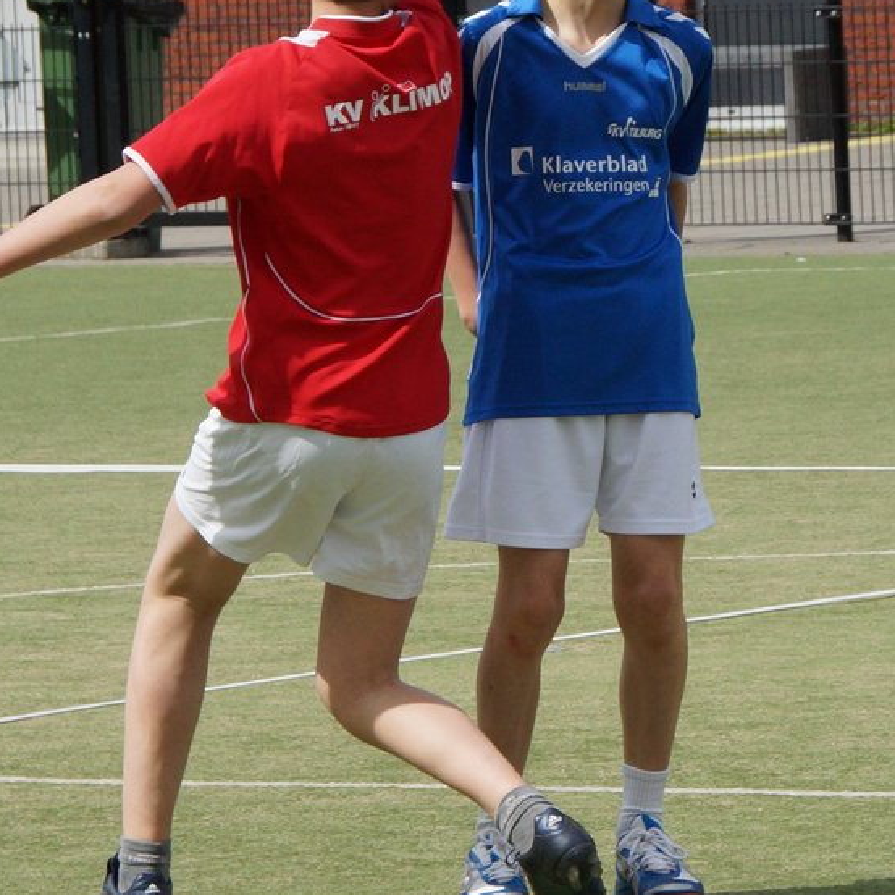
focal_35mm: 177
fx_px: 5171
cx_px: 389
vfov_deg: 9.9
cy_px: 265
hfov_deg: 9.9
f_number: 9
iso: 320
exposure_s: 1/800
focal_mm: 75
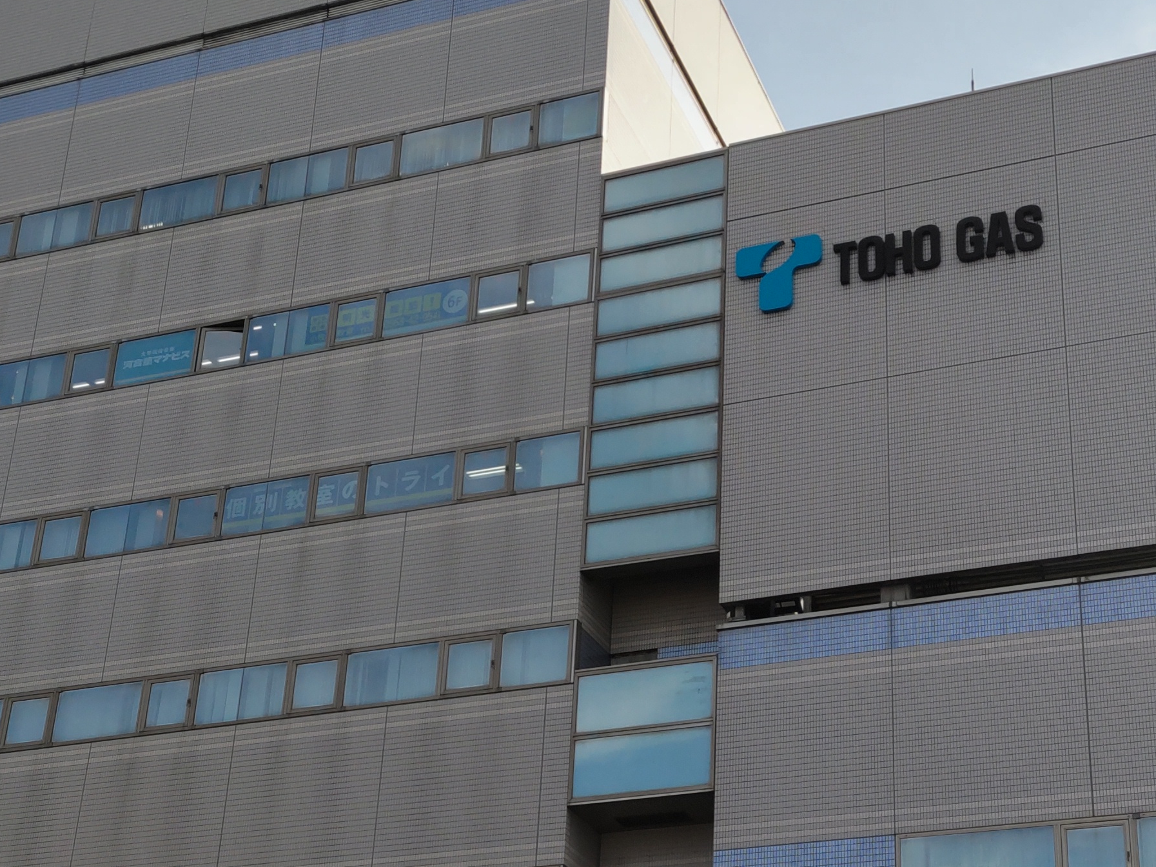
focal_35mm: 58
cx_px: 728
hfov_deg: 33.1
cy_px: 669
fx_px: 1937
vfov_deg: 24.9
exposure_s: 1/635
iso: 50
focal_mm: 4.8
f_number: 1.79
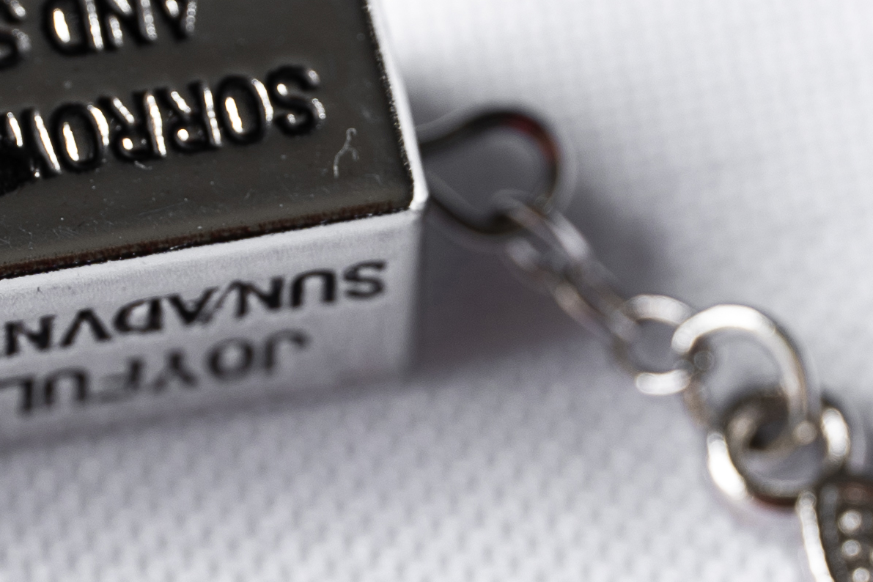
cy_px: 800
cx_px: 750
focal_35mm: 529
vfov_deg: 2.6
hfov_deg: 3.9
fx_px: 12827
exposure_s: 1/125
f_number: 4
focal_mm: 105
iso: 50
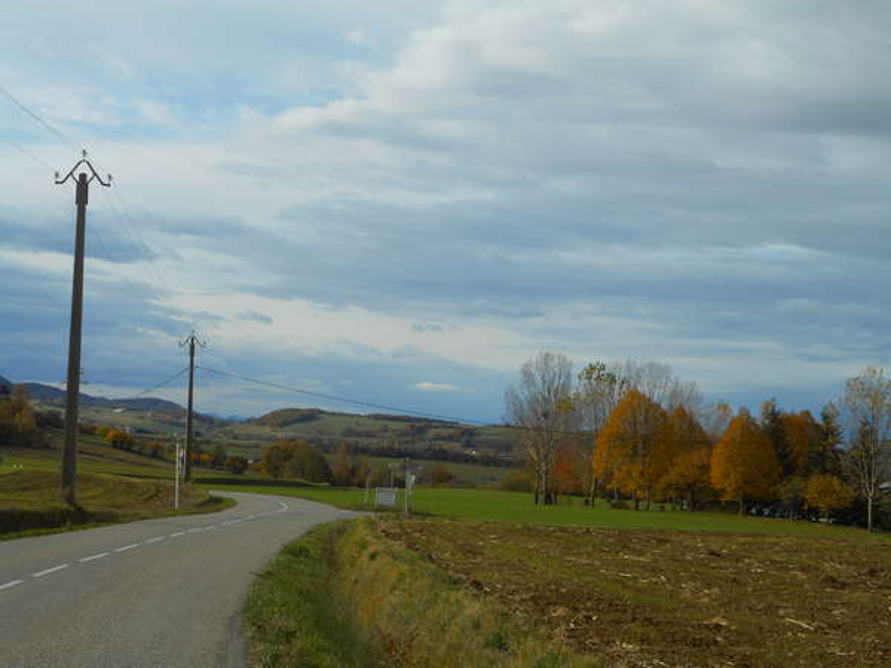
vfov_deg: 21.9
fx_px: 1725
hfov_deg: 29.0
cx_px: 446
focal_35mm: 67
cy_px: 334
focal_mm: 12
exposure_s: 1/640
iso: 80
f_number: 5.3
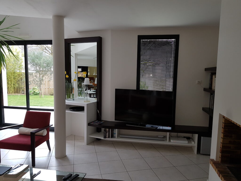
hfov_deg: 67.3
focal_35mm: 26
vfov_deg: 53.1
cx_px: 120
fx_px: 181
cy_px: 90
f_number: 1.7
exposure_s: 1/111
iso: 50
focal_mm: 4.2
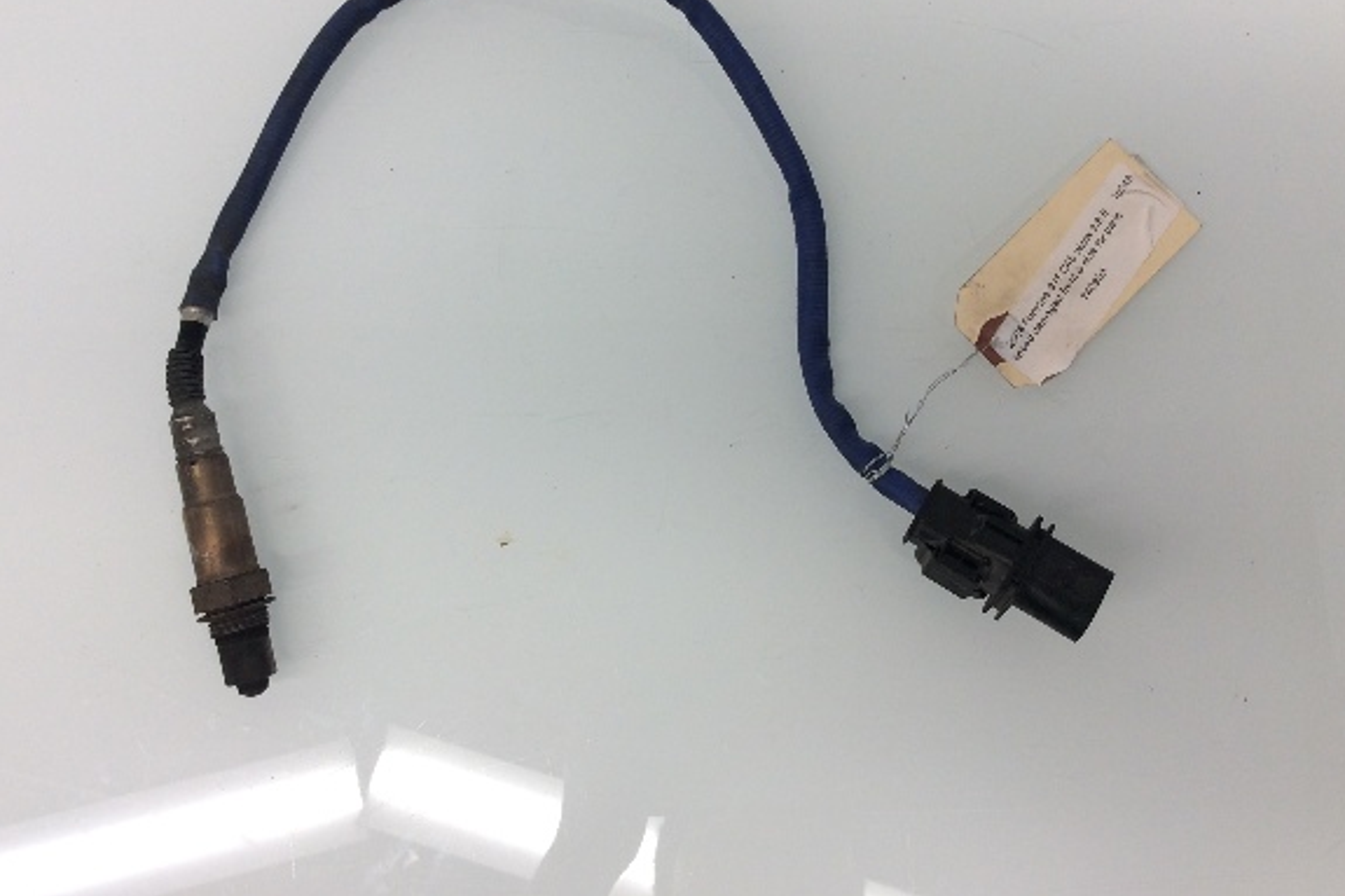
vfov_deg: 35.7
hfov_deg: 51.9
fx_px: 1382
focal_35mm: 37
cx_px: 655
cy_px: 339
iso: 32
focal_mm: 3.3
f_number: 2.4
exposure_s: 1/60
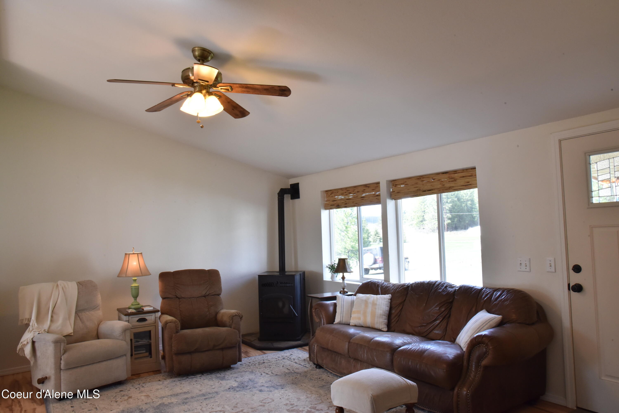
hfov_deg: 73.7
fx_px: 413
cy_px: 206
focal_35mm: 24
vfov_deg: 53.1
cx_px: 310
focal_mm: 24
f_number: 20
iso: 2000
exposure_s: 1/25
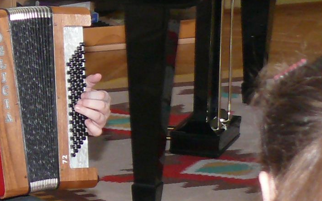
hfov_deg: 8.4
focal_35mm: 248
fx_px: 2176
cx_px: -57
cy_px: 23
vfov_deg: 5.3
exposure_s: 1/50
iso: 200
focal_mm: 11.9
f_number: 3.2
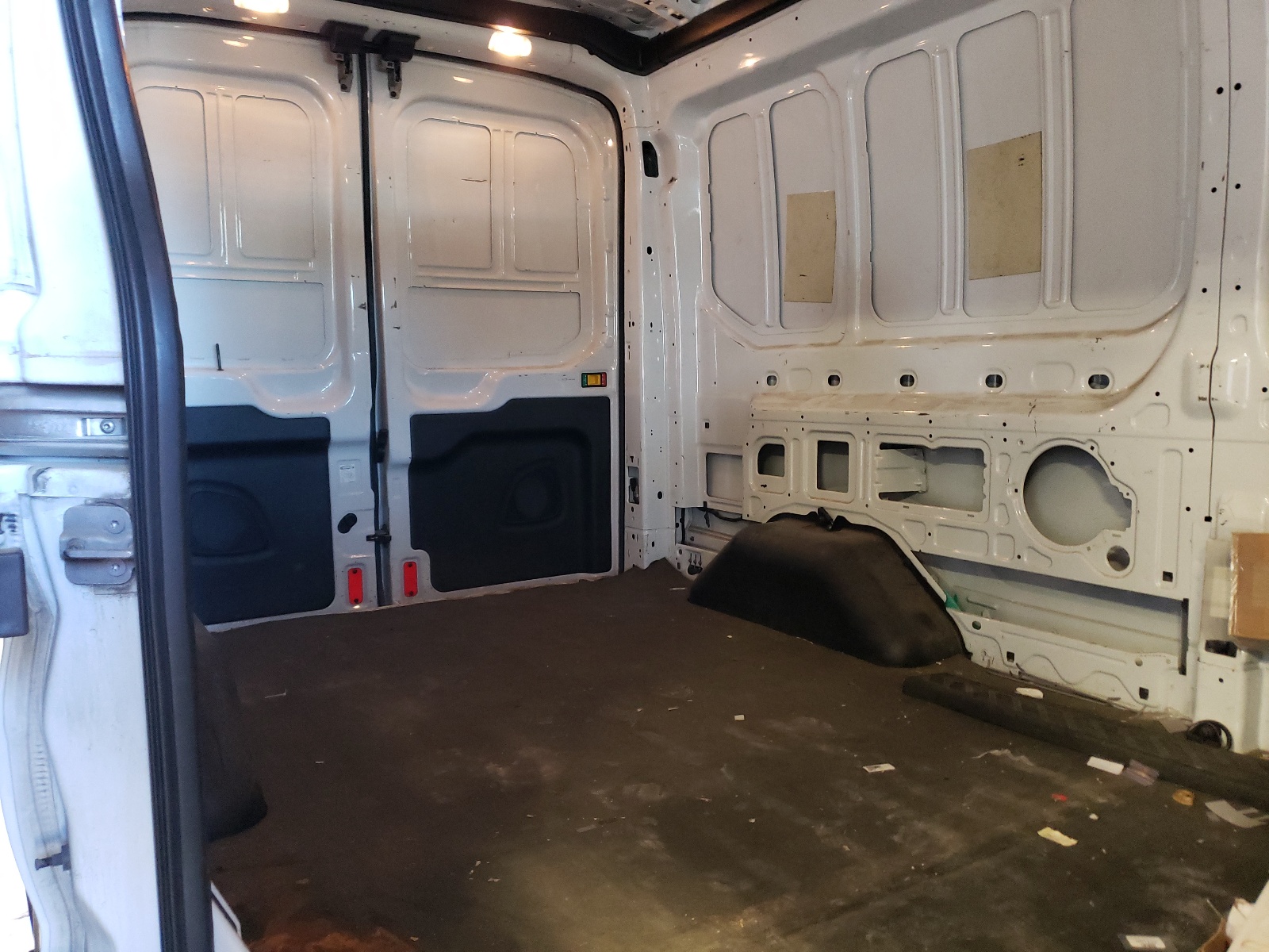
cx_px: 634
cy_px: 476
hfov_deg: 67.3
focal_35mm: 26
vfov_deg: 53.1
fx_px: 953
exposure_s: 1/30
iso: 341
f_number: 1.5
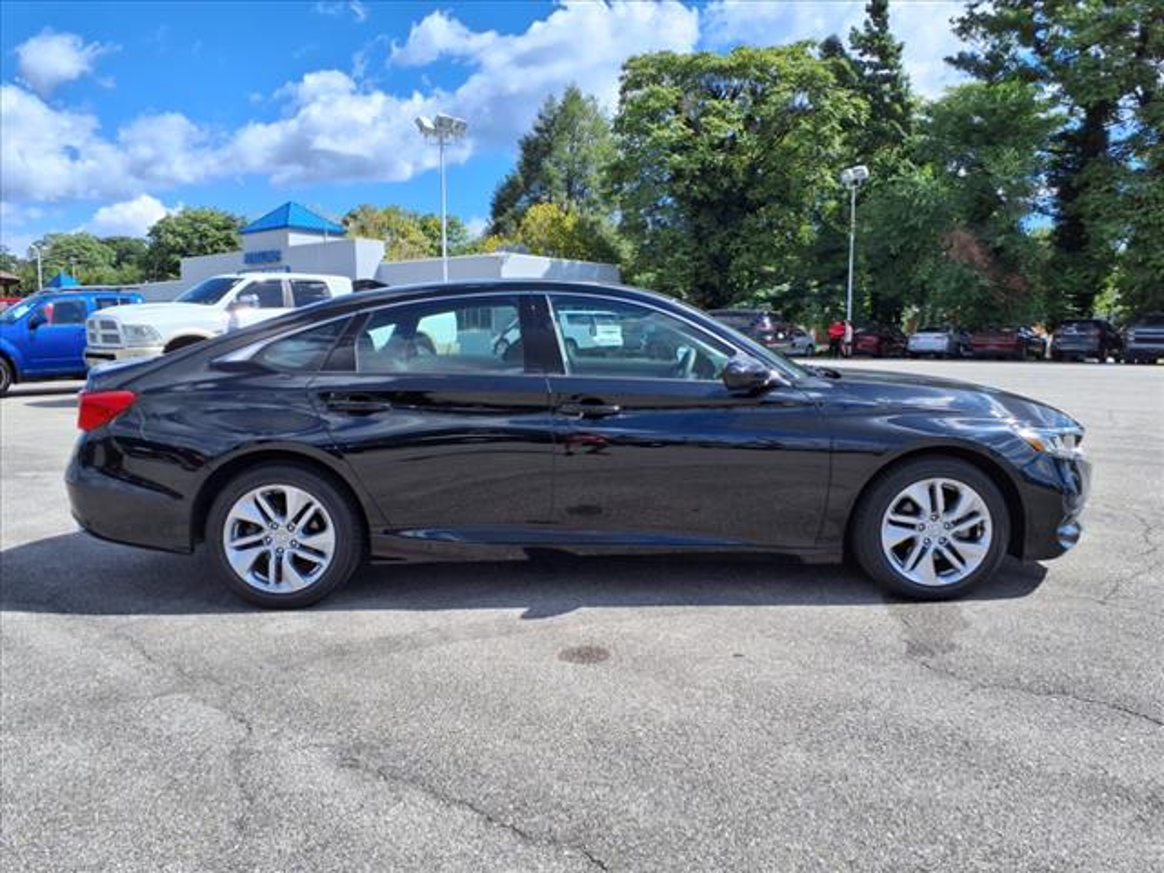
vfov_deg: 51.4
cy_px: 436
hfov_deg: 65.3
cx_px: 582
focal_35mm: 27
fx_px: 908
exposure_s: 1/2000
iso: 40
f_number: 1.9
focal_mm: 3.58
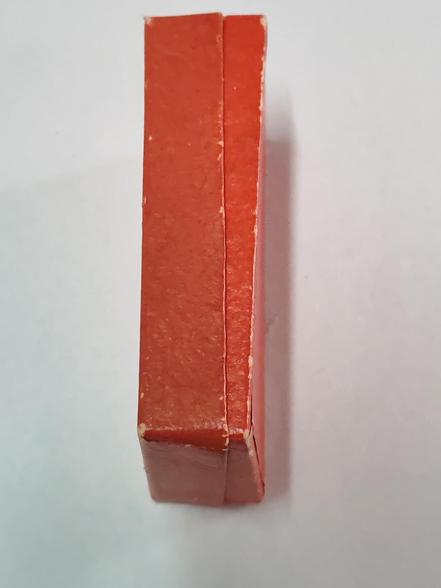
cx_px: 220
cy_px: 294
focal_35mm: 68
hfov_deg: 21.6
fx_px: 1155
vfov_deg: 28.6
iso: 1250
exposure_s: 1/50
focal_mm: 5.52
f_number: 1.95
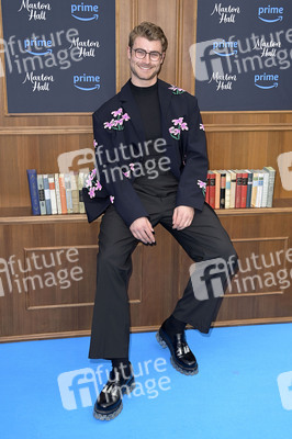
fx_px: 463
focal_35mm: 38
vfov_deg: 50.7
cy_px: 220
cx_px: 146
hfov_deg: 35.0
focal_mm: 38
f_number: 5.6
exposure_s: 1/250
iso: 500
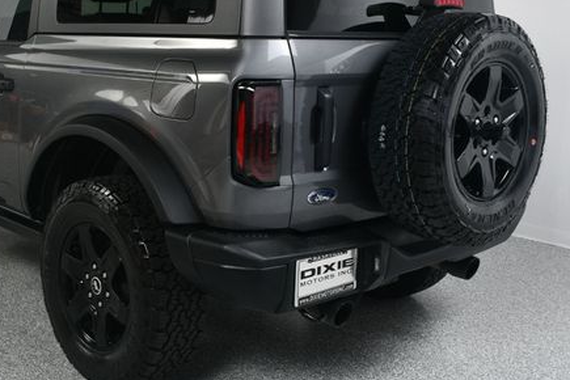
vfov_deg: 26.8
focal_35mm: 50
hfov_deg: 39.2
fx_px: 792
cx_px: 193
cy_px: 128
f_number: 10
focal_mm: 23
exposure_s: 1/160
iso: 100
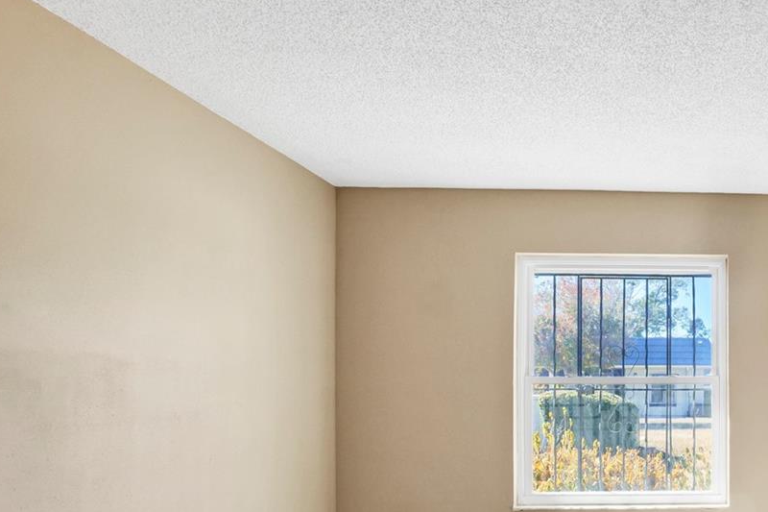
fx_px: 640
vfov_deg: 42.0
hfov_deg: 54.0
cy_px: 397
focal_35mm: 30
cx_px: 693
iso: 200
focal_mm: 10
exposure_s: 1/8
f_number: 11
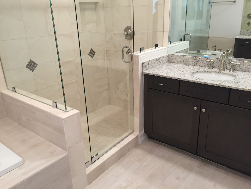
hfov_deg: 61.7
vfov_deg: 48.2
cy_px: 94
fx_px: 210
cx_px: 126
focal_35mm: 29
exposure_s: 1/30
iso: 100
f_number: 2.2
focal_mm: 4.15
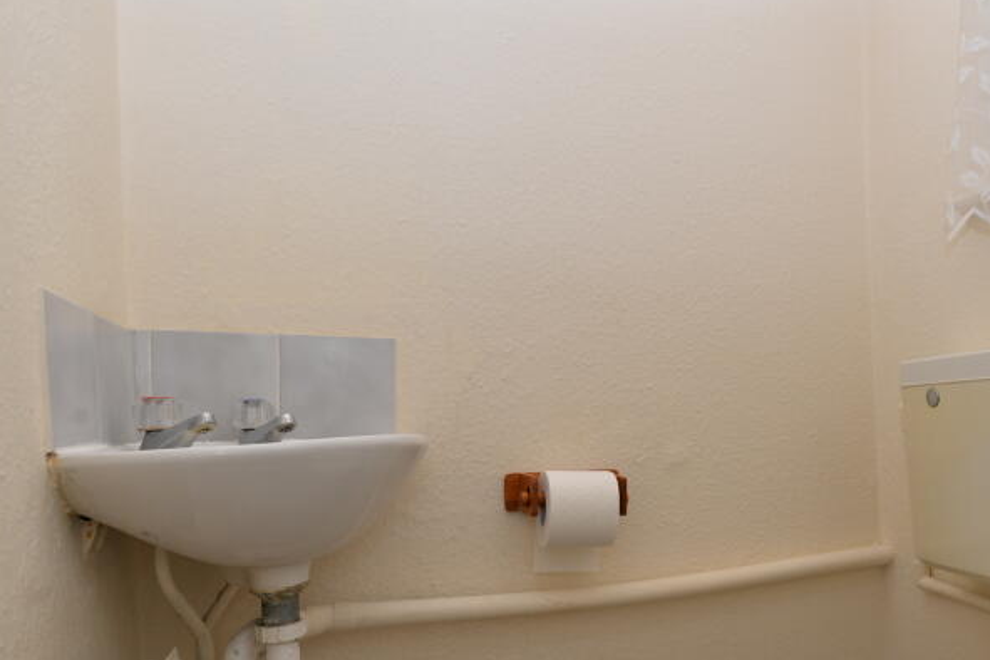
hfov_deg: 67.6
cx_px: 657
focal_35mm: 26
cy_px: 428
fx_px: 715
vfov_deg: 48.9
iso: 500
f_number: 7.1
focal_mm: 15
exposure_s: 1/60
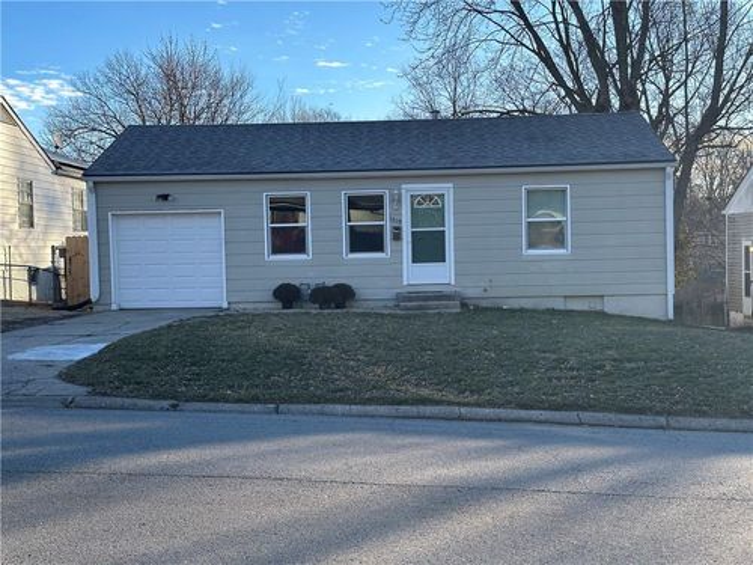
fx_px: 1044
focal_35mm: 48
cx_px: 376
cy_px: 282
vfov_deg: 30.3
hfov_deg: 39.7
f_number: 1.78
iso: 64
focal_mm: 6.86
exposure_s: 1/971
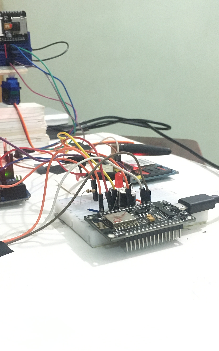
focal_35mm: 42
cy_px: 178
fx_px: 401
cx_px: 81
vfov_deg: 47.2
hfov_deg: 30.4
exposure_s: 1/17
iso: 250
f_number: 2.2
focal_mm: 4.15
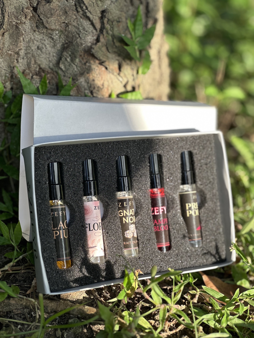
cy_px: 169
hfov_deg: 19.1
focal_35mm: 77
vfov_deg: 25.3
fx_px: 753
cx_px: 127
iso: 50
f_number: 2.8
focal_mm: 9
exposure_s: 1/121
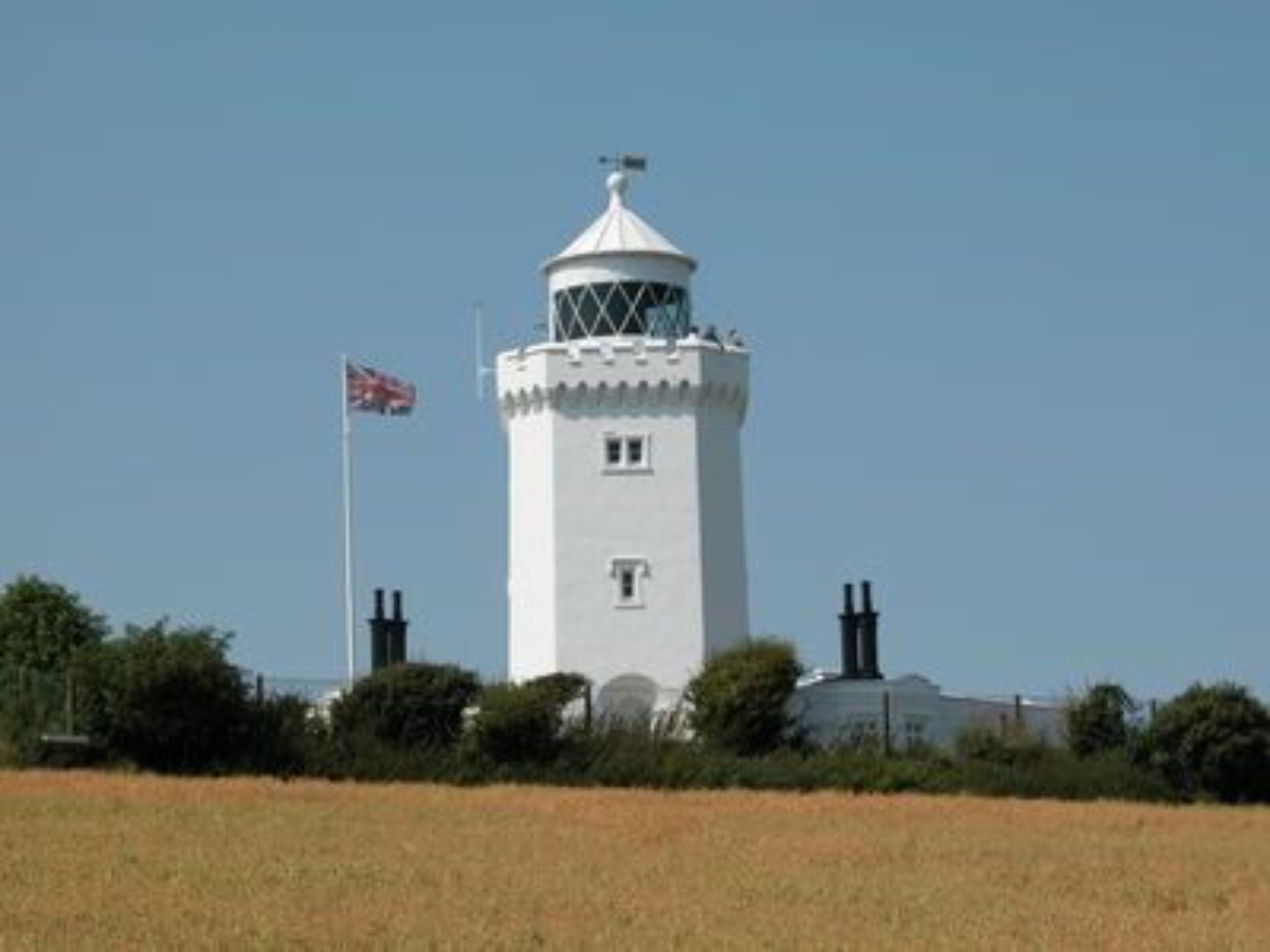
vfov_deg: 11.9
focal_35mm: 125
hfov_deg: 15.8
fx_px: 4586
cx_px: 635
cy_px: 476
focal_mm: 31.9
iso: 100
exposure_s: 1/573
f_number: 6.7
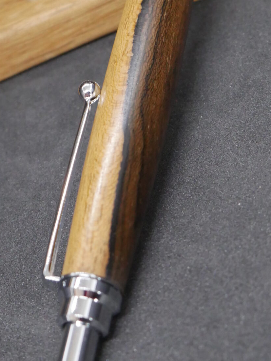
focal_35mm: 93
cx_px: 125
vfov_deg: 20.8
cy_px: 74
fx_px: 970
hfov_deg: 15.9
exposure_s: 1/60
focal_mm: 20
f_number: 5
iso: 1600
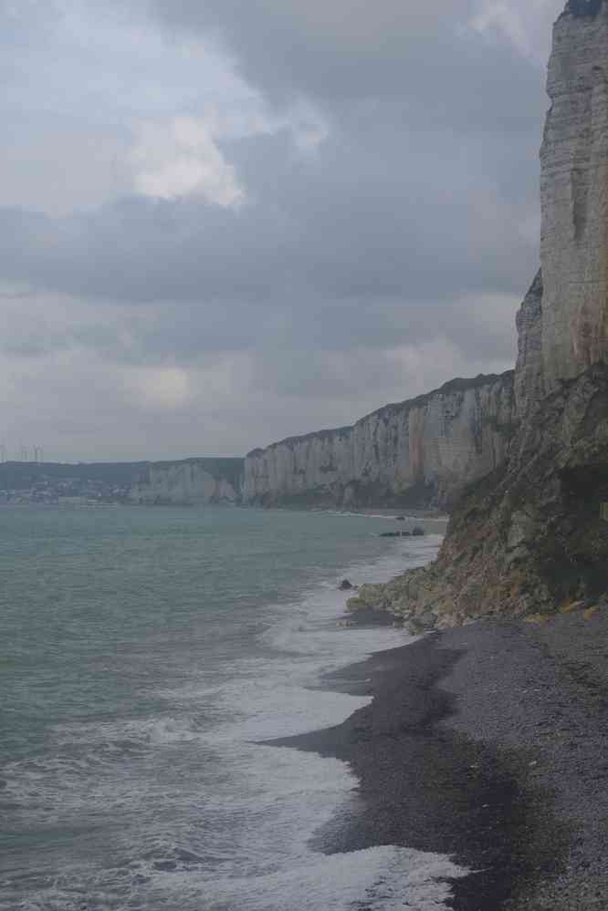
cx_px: 304
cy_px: 456
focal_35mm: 82
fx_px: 2090
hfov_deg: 16.6
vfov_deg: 24.6
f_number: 11
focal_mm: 55
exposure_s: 1/100
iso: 200
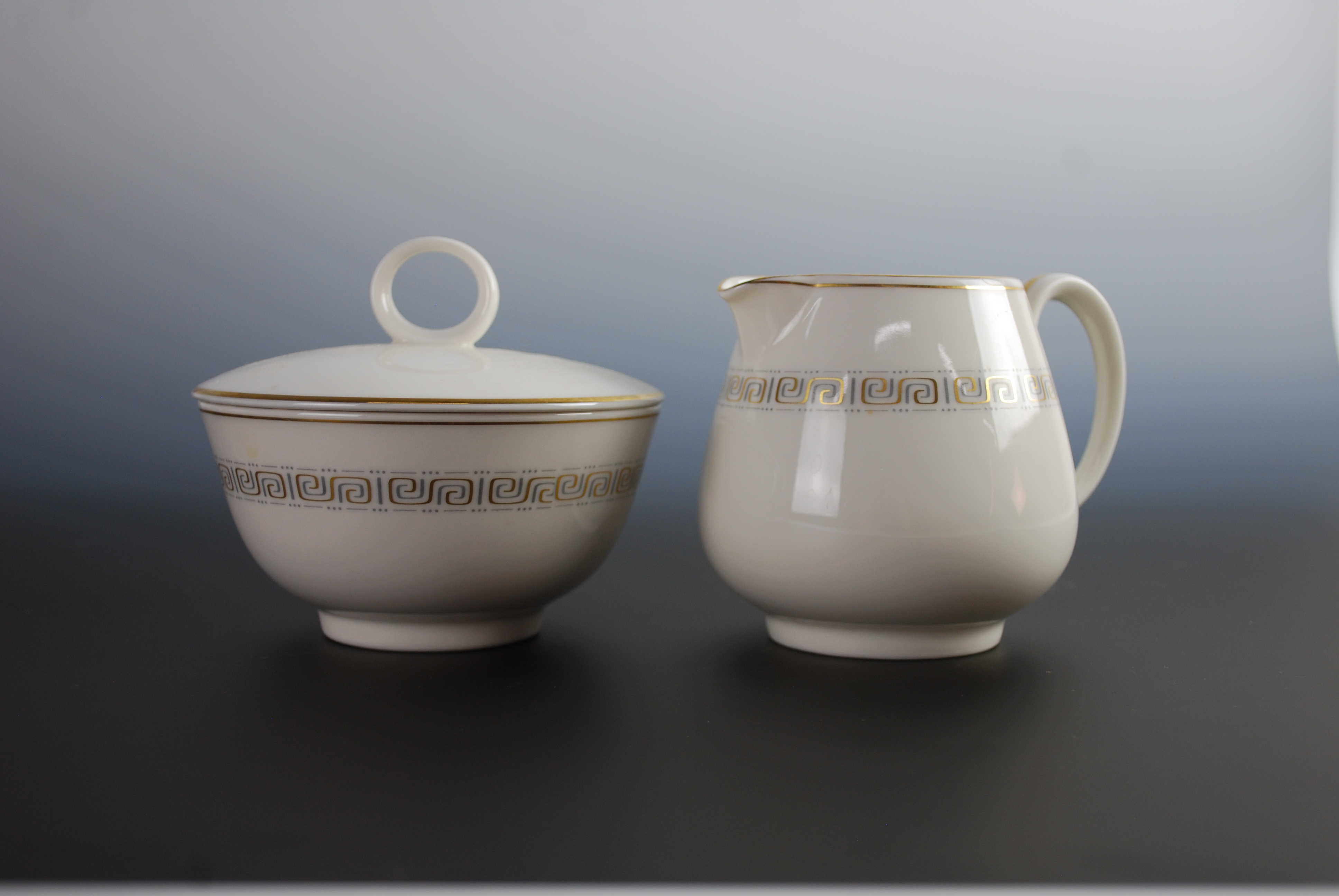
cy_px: 448
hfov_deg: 41.1
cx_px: 670
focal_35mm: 48
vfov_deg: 28.2
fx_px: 1787
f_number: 4.8
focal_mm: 32
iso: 200
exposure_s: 1/60
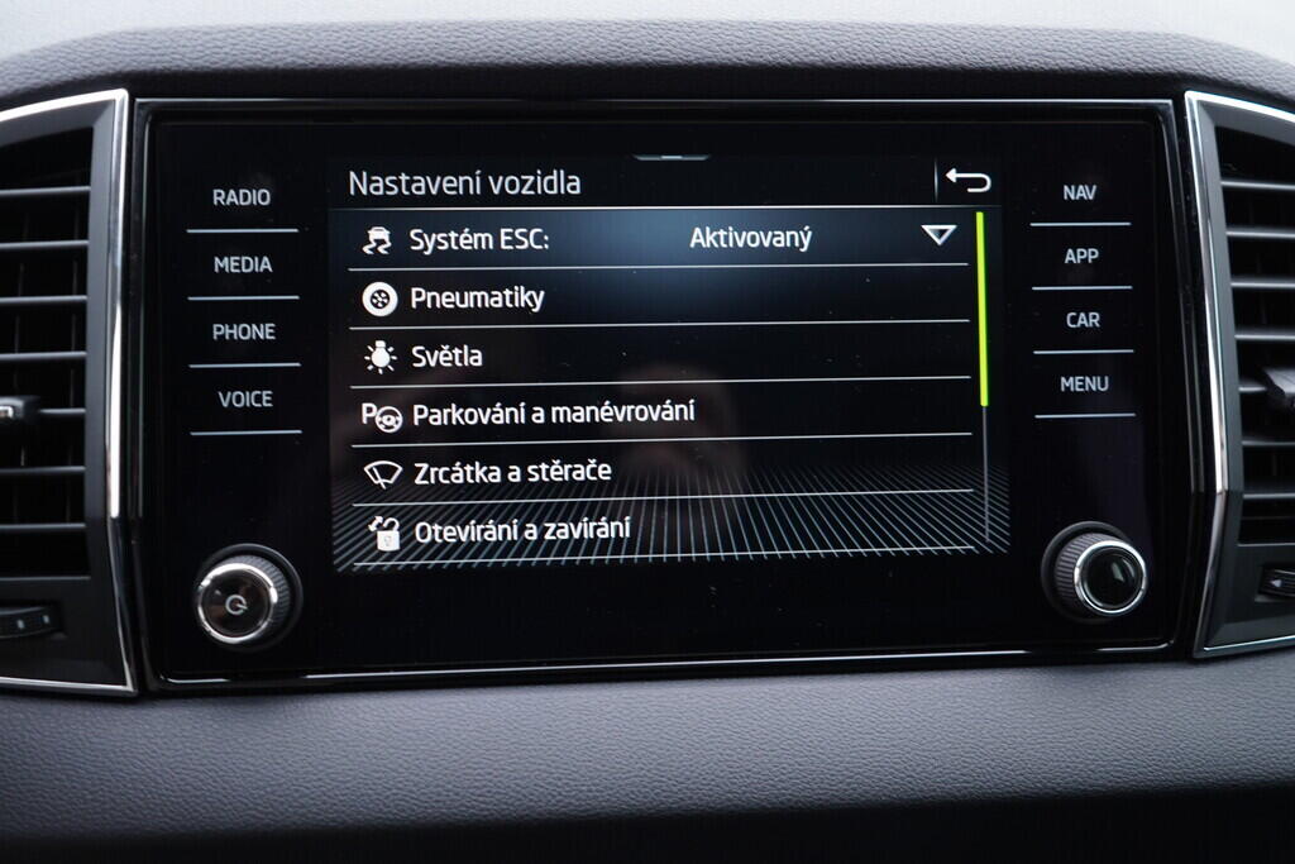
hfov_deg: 53.1
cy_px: 432
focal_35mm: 36
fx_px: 1295
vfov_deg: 36.9
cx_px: 648
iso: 250
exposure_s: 1/40
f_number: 2.8
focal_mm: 24
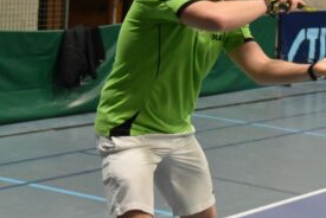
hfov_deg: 14.2
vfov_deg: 9.5
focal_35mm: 144
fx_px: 1305
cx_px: 203
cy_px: 53
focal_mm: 44
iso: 3200
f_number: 4.5
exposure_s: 1/125
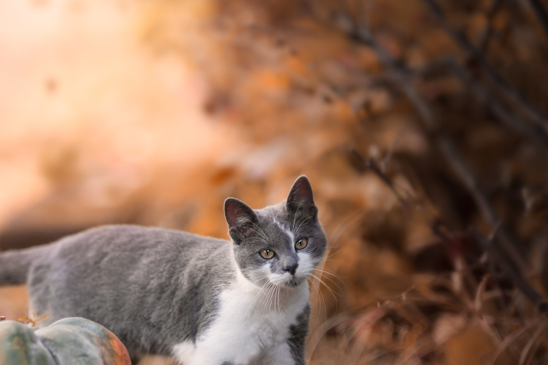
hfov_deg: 13.8
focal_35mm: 148
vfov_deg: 9.2
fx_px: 2253
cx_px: 95
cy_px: 303
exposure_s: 1/1600
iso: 100
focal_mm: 85
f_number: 1.4
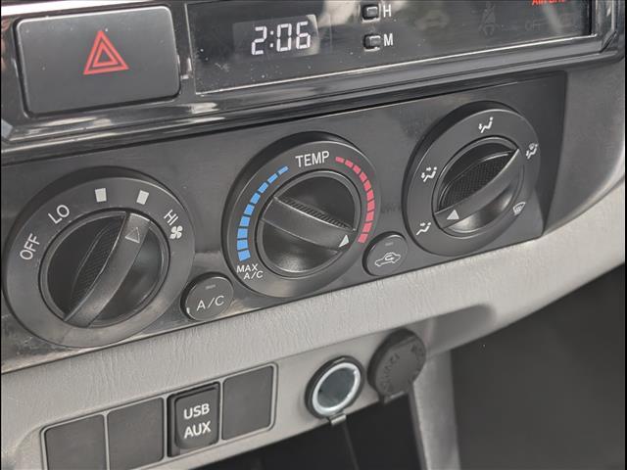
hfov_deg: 38.9
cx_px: 314
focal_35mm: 49
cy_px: 235
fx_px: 888
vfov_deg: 29.7
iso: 433
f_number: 1.68
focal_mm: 6.9
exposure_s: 1/385
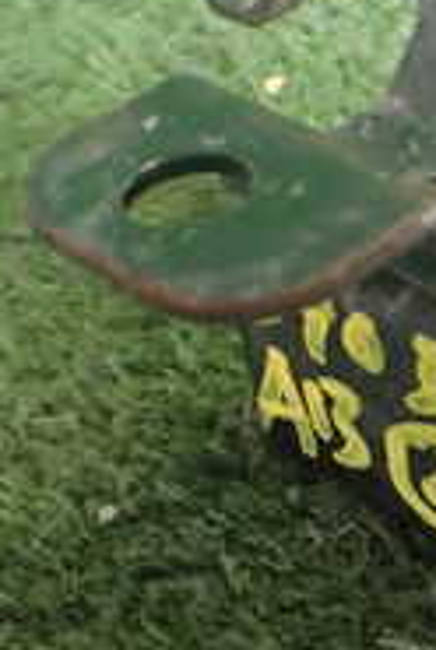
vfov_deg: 20.1
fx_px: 1828
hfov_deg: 13.4
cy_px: 204
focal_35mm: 101
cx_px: 464
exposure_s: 1/80
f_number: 2.3
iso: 800
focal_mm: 5.4
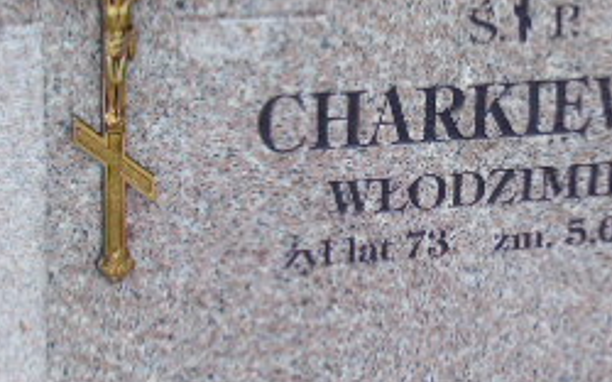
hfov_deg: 16.6
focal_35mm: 125
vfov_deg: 10.5
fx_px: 2084
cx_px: 455
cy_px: 191
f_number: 4.1
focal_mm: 8.2
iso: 80
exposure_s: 1/40
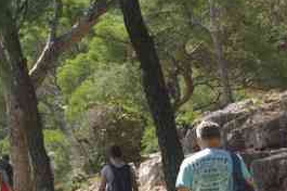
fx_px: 1266
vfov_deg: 8.6
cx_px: -27
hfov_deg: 12.7
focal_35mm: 159
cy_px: 178
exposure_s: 1/125
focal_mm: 28
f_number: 6.7
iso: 100
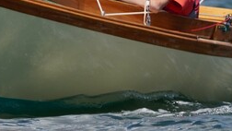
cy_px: -81
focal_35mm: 1933
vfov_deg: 0.6
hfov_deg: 1.1
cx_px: 34
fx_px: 11896
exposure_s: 1/1600
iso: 320
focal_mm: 388
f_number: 6.3
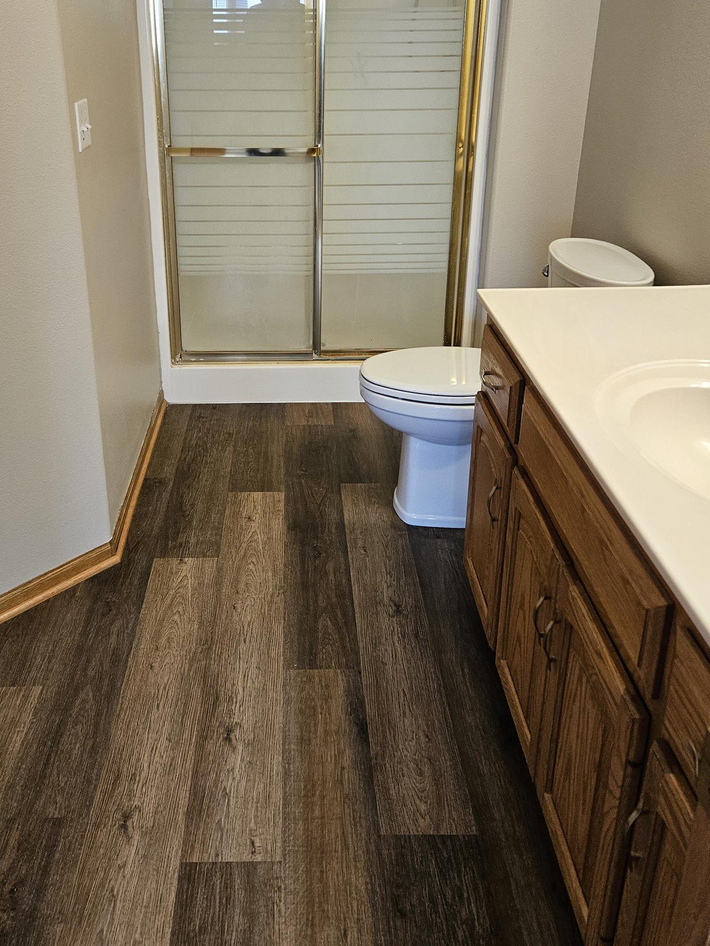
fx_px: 848
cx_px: 291
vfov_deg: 57.5
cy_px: 344
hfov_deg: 45.3
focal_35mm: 31
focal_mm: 5.4
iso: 250
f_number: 1.8
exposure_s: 1/170
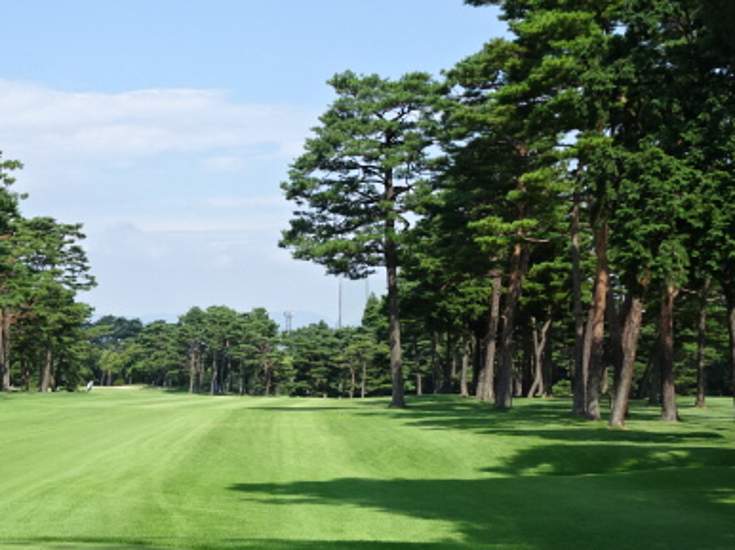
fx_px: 1443
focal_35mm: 68
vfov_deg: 21.5
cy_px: 363
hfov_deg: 28.3
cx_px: 215
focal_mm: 7.05
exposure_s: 1/400
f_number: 4
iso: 80
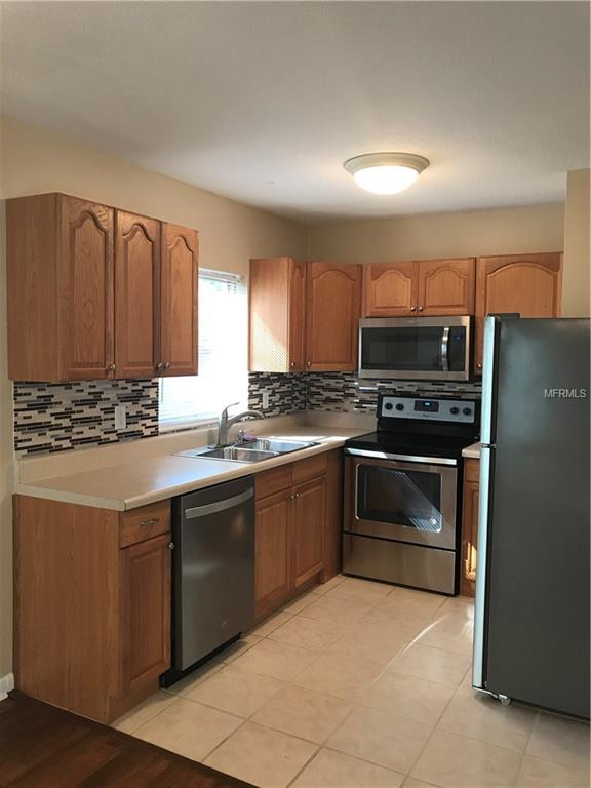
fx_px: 637
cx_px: 296
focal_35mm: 28
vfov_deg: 63.4
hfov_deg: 49.7
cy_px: 394
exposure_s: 1/30
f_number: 1.8
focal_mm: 3.99
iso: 32
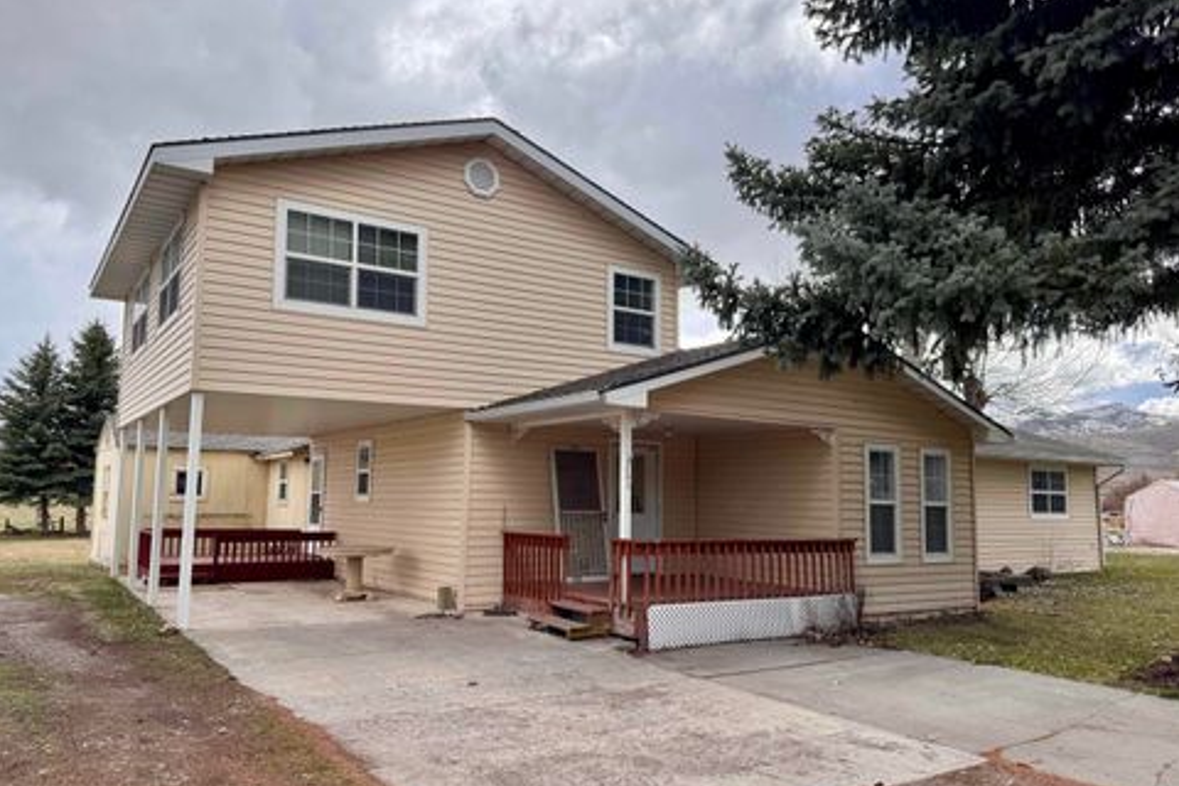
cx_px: 567
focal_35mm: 26
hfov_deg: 69.4
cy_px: 409
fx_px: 851
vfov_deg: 49.5
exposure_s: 1/2506
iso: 80
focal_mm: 6.76
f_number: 1.78
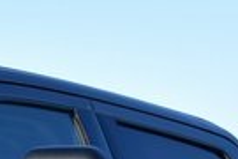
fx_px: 2552
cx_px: -298
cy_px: 485
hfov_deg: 5.2
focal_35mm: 386
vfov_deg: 3.5
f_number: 10
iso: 400
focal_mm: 34
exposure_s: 1/320
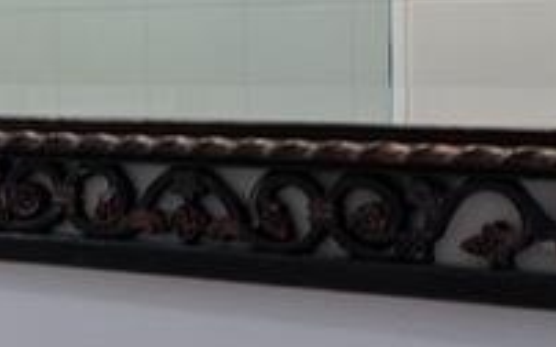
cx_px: -958
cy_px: 76
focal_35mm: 106
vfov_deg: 12.3
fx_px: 1605
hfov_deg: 12.5
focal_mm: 14
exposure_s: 1/10
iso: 200
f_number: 8
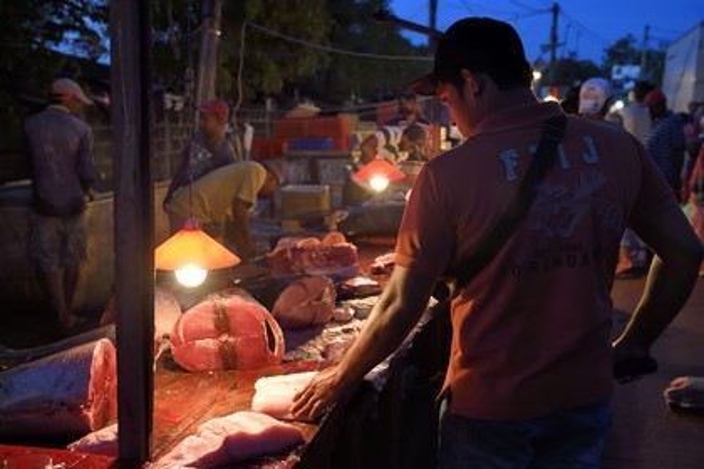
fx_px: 743
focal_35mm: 38
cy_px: 234
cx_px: 352
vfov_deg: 35.1
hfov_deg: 50.7
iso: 2000
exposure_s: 1/160
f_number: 4.5
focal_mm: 38
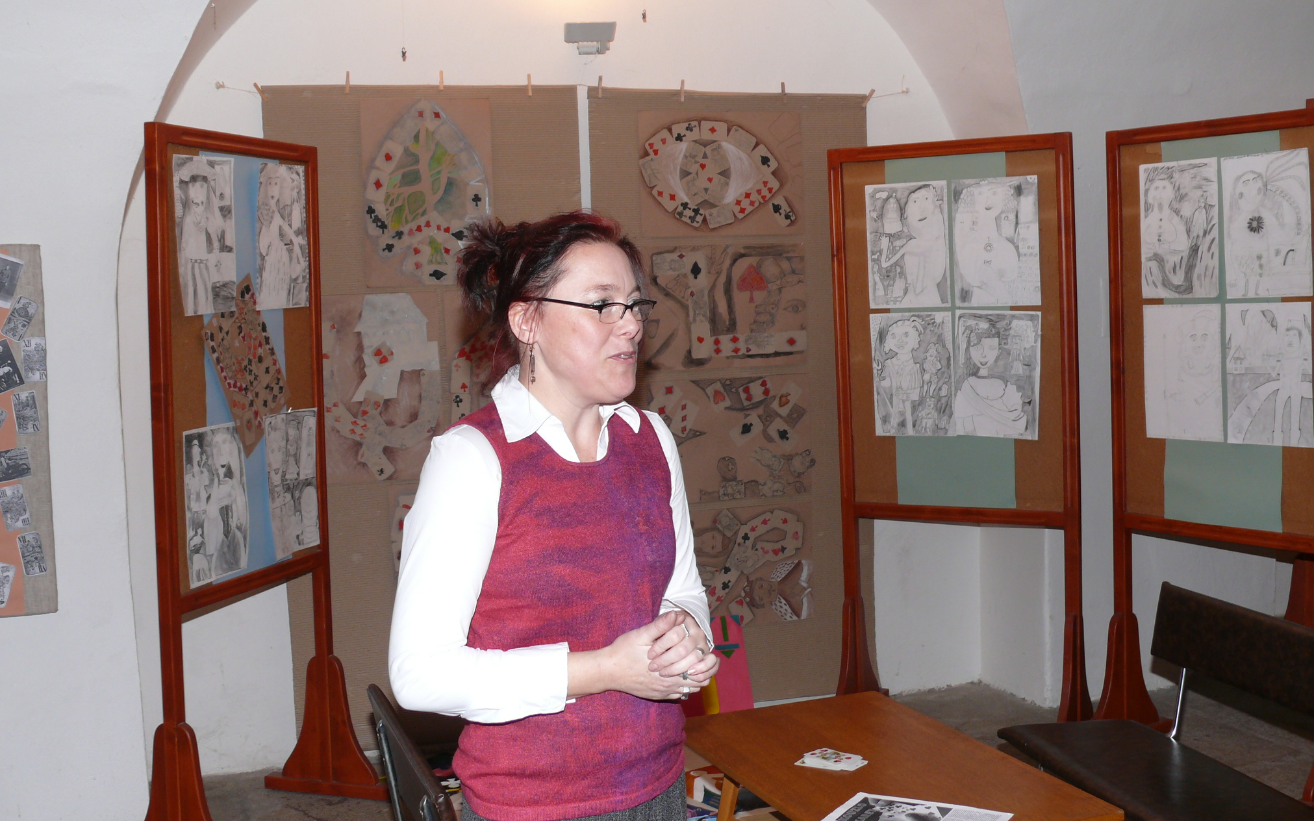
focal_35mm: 44
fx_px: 1576
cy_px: 407
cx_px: 663
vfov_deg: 29.2
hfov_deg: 45.3
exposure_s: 1/30
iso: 100
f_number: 2.8
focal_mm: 8.2
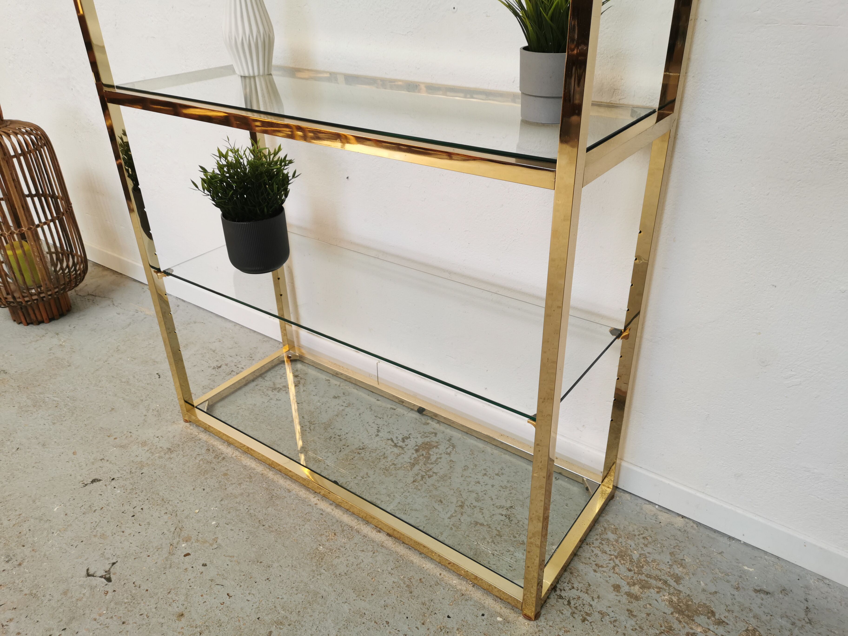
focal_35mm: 27
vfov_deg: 51.4
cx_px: 424
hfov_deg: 65.3
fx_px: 661
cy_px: 318
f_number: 1.8
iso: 100
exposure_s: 1/100
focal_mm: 5.58
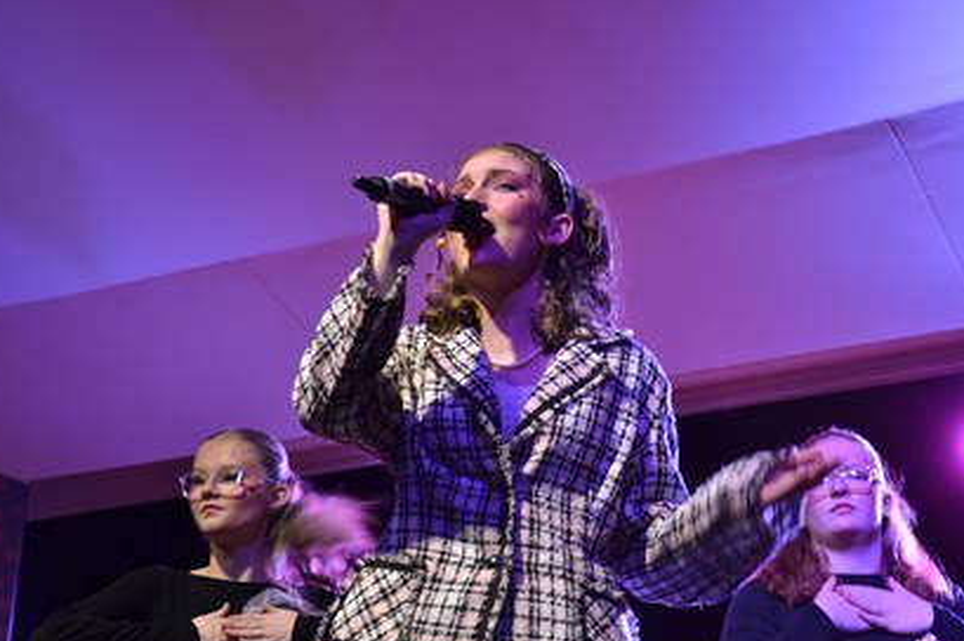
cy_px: 383
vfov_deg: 17.7
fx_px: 2060
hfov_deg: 26.3
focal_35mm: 77
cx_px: 516
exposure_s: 1/15
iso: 400
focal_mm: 42
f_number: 4.8
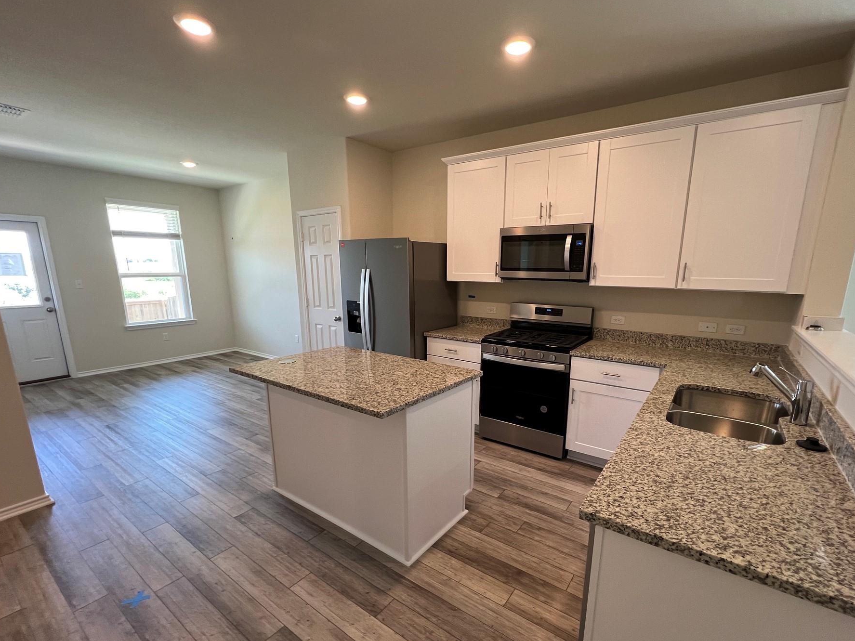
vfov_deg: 81.5
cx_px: 448
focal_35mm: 15
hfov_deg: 98.1
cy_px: 355
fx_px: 370
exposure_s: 1/120
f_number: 1.8
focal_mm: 1.57
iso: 250
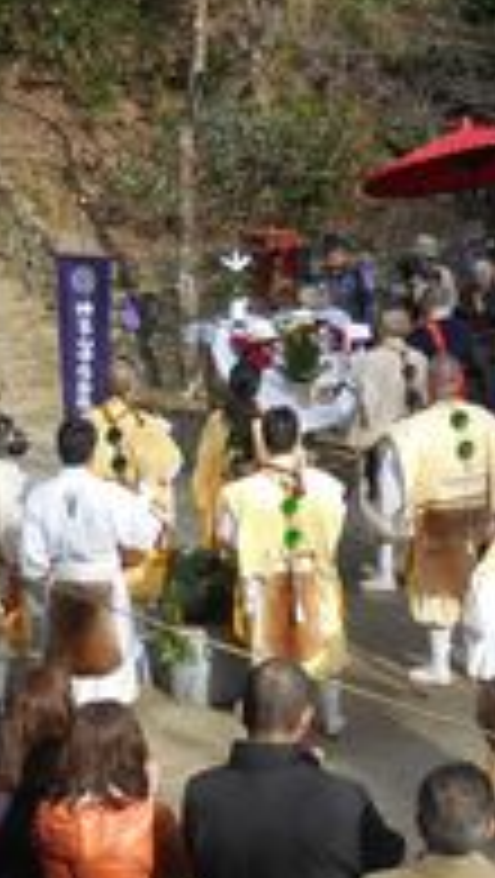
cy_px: 401
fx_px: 1816
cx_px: 590
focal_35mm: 78
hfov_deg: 15.0
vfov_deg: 27.2
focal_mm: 5.9
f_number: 3.7
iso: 125
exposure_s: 1/320
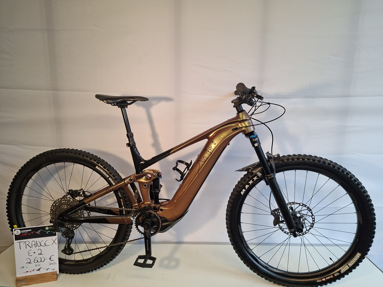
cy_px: 144
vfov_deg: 58.9
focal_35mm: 23
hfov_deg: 73.9
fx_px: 254
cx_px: 192
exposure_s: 1/100
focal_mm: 5.54
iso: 50
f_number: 1.8
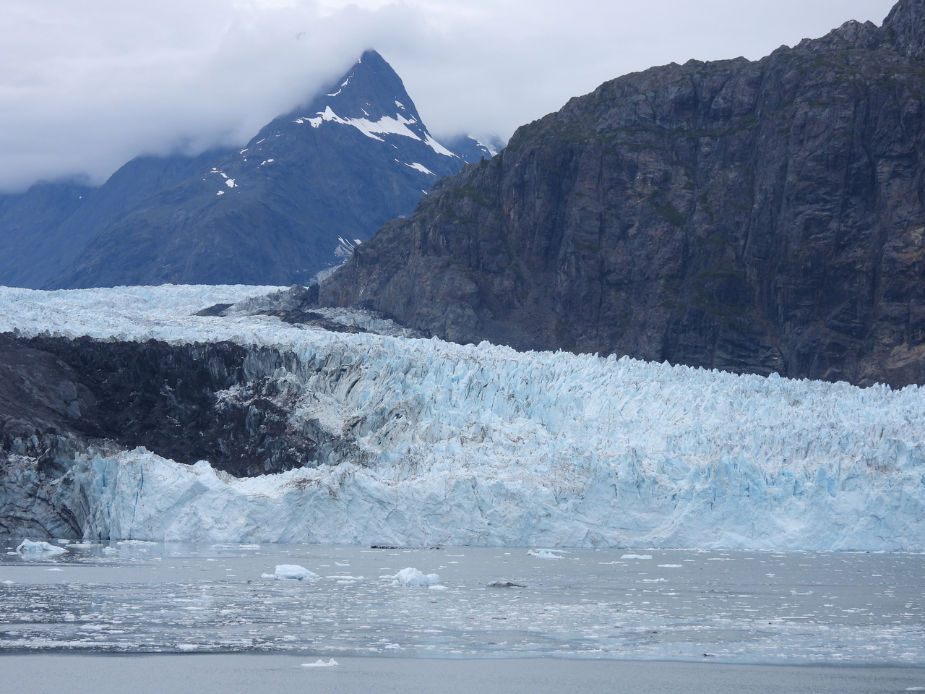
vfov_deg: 14.1
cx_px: 462
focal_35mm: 105
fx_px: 2806
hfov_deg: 18.7
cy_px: 347
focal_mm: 18.7
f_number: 4
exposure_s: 1/800
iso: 100
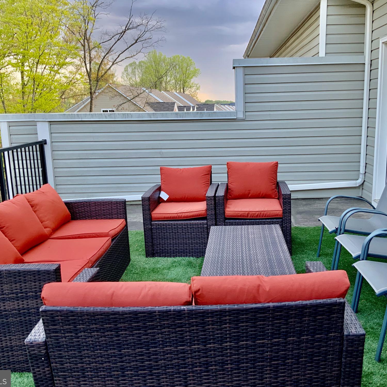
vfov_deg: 47.2
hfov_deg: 47.2
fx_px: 443
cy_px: 193
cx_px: 211
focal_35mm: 35
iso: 40
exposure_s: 1/120
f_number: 1.8
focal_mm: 3
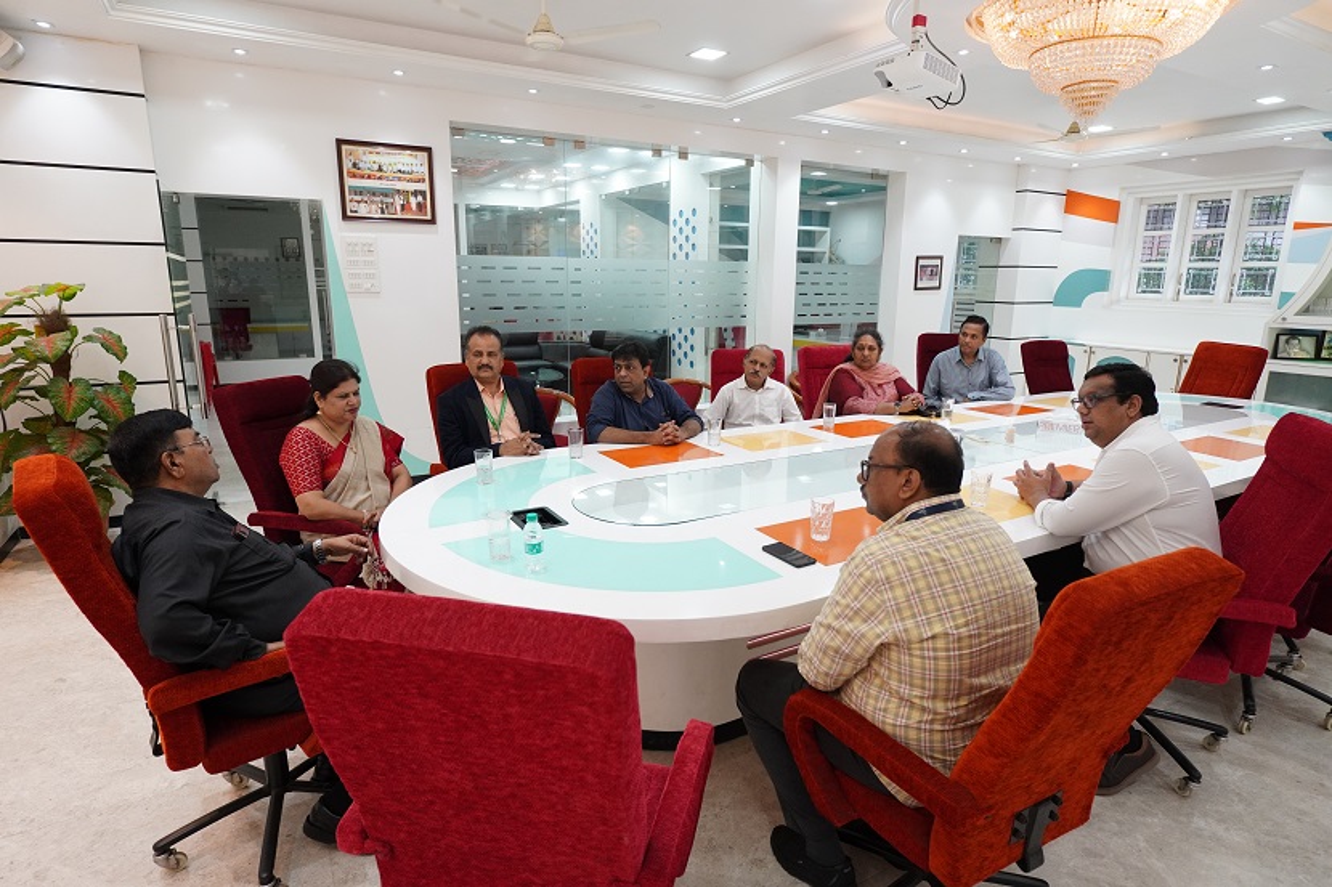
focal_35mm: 20
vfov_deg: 63.2
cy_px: 444
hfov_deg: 85.4
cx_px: 666
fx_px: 721
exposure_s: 1/250
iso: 1000
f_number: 2.8
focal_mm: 13
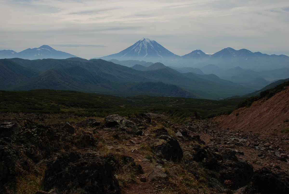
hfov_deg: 46.4
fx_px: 338
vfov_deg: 32.0
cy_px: 97
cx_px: 144
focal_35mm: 42
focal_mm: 28
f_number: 8
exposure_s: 1/500
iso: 100
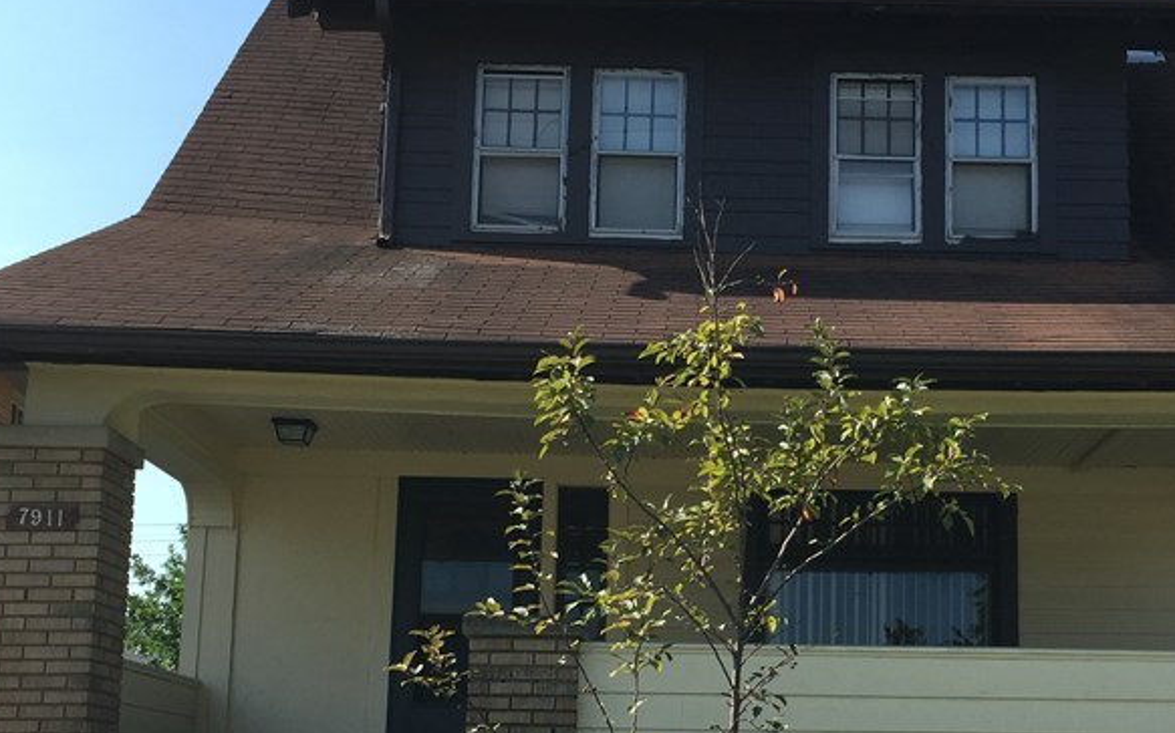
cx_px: 750
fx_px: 1729
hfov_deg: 37.3
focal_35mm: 54
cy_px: 524
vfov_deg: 23.8
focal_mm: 4.15
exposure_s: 1/1130
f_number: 2.2
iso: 32
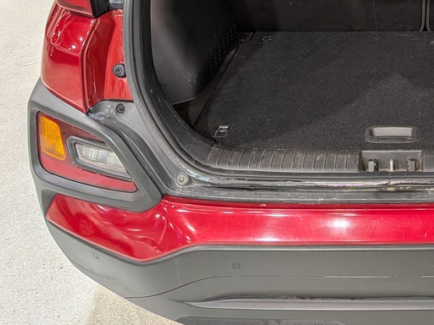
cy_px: 20
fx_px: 602
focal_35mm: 48
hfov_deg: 36.7
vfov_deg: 28.8
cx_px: 403
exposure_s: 1/171
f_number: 1.7
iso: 28
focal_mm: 4.53
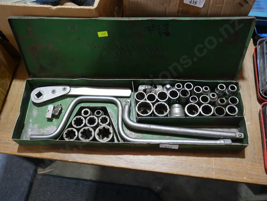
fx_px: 247
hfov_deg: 56.8
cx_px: 134
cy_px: 100
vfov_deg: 44.2
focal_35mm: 32
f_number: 3.6
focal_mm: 16
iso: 400
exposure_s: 1/60
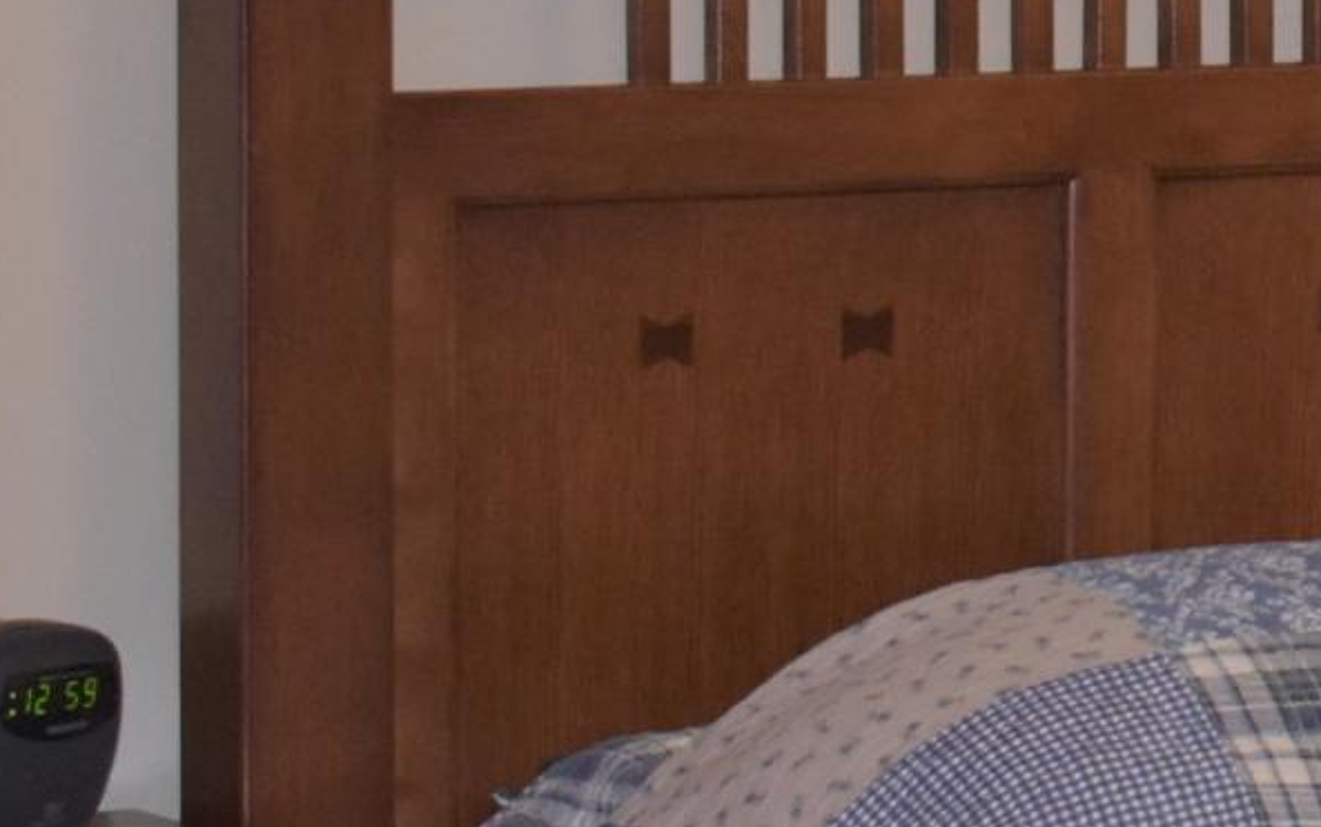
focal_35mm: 232
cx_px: 2600
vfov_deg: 5.6
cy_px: -223
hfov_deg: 8.6
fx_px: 8355
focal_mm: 30
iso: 900
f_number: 4.2
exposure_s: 1/30
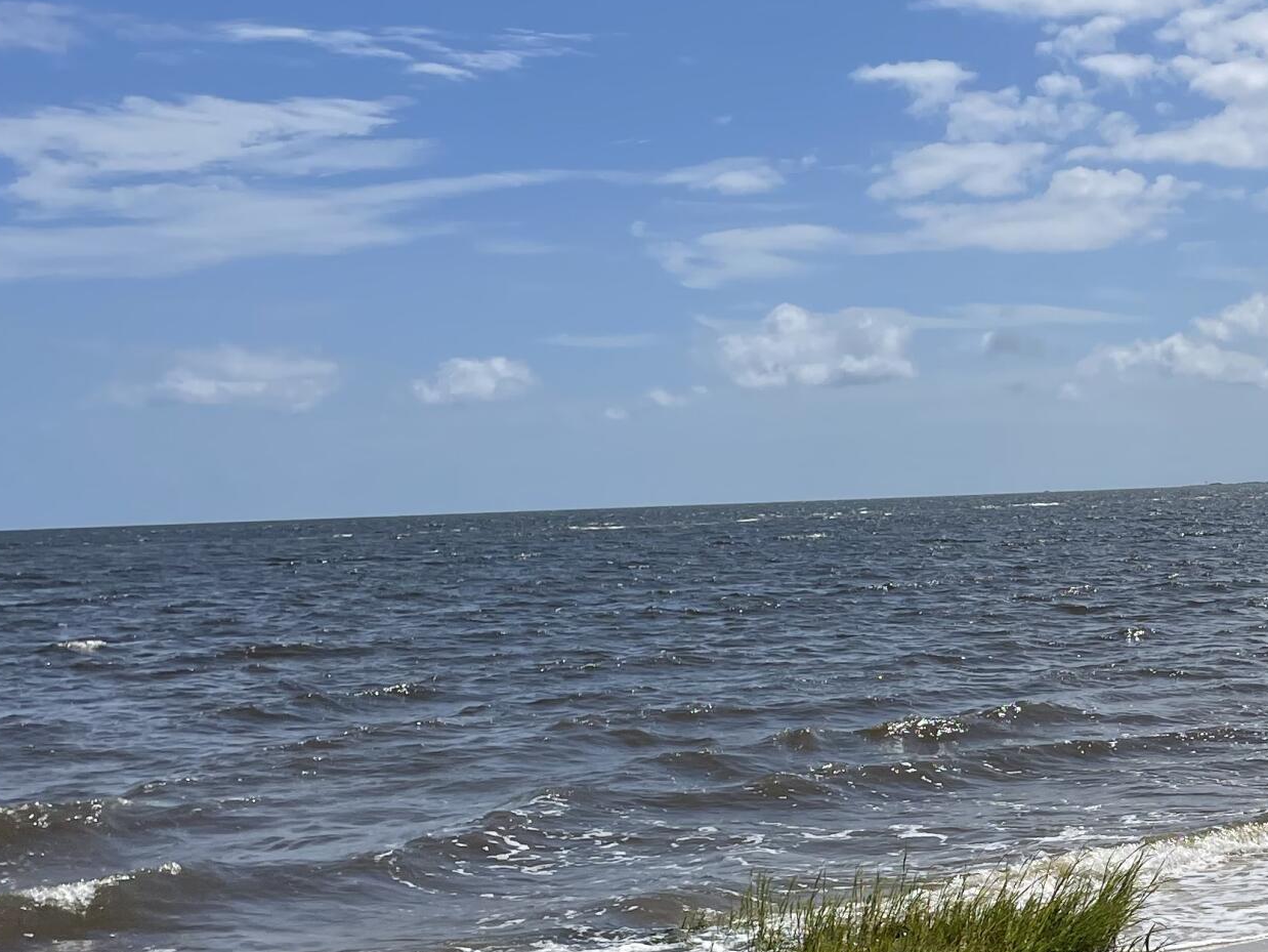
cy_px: 653
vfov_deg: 23.2
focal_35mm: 63
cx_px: 1179
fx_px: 2308
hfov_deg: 29.3
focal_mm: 4.2
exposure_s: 1/8403
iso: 32
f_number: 1.6
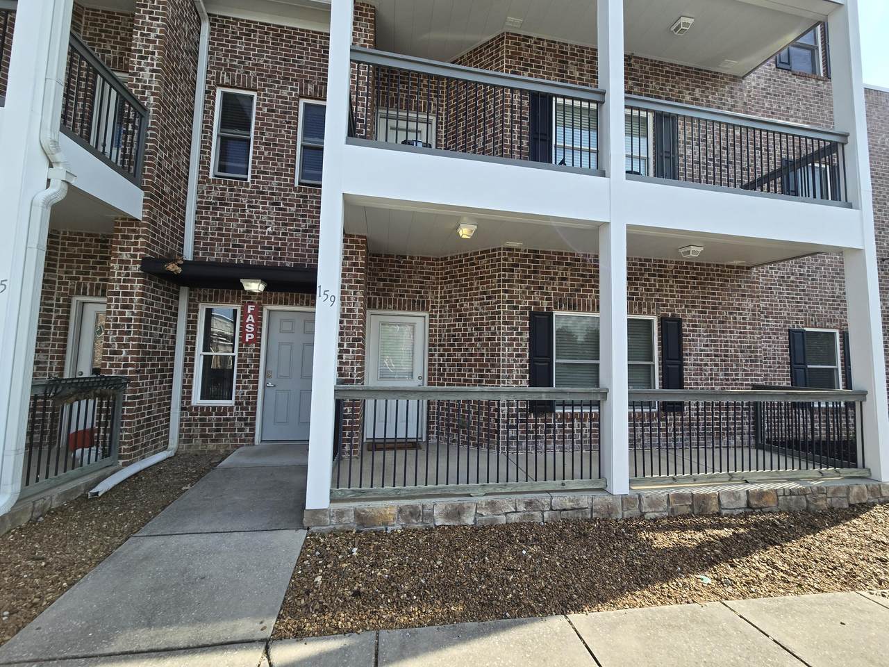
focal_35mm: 13
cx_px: 444
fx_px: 334
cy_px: 334
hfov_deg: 106.2
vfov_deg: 89.9
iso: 50
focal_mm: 2.2
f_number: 2.2
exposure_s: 1/666
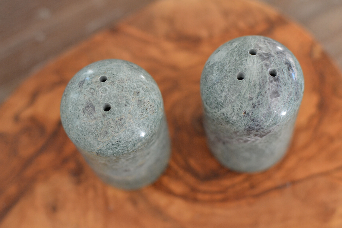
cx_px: 171
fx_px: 499
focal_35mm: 52
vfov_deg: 25.8
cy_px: 114
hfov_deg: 37.9
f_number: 2.8
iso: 400
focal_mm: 35
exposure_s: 1/60
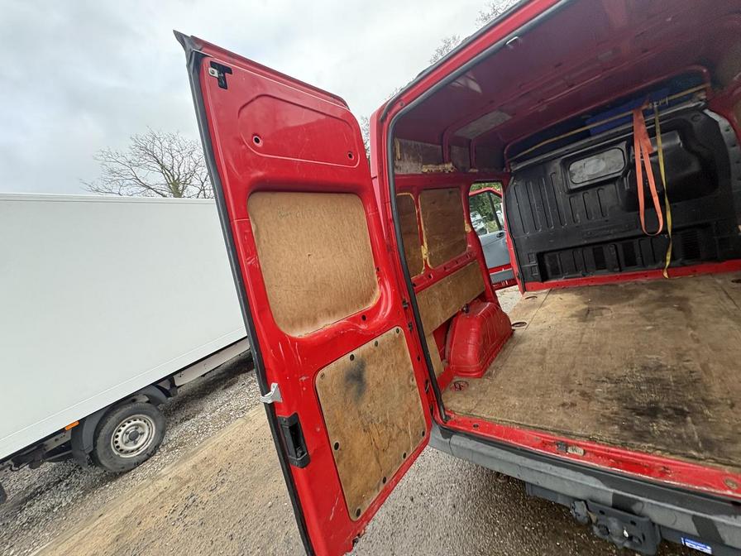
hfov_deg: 102.1
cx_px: 370
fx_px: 300
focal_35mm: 14
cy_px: 278
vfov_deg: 85.7
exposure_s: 1/136
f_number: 2.2
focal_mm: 2.22
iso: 80
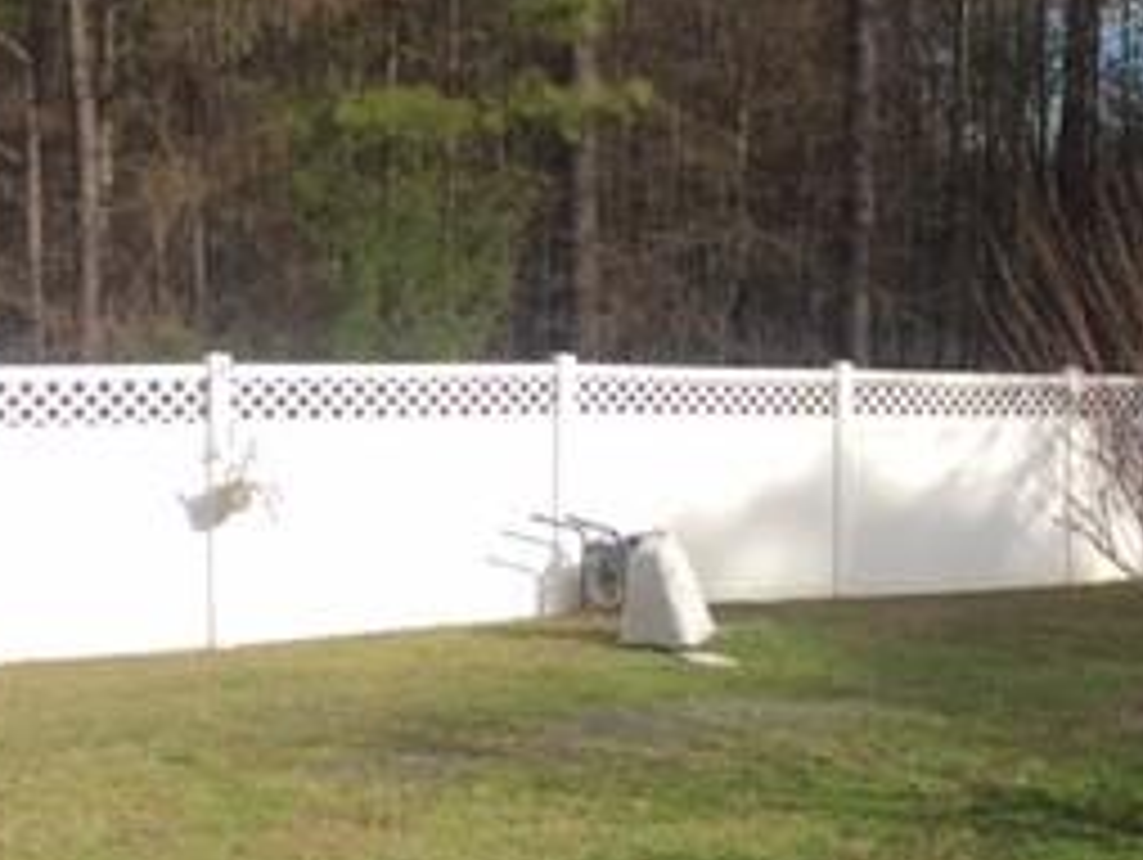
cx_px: 1228
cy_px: 459
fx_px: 2413
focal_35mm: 73
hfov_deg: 25.0
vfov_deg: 20.2
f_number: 2.2
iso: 32
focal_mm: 4.15
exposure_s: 1/1014
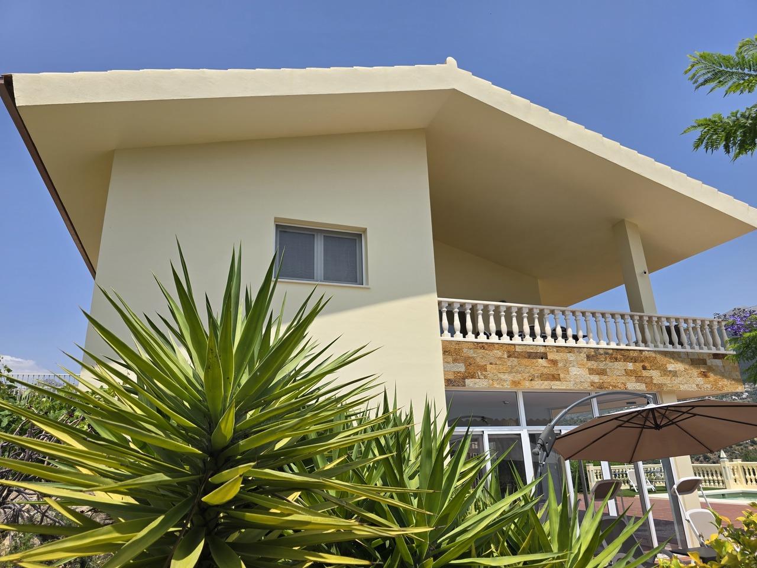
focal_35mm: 23
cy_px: 284
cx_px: 378
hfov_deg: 73.9
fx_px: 503
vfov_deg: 58.9
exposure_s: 1/1248
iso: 12
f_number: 1.7
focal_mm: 6.3
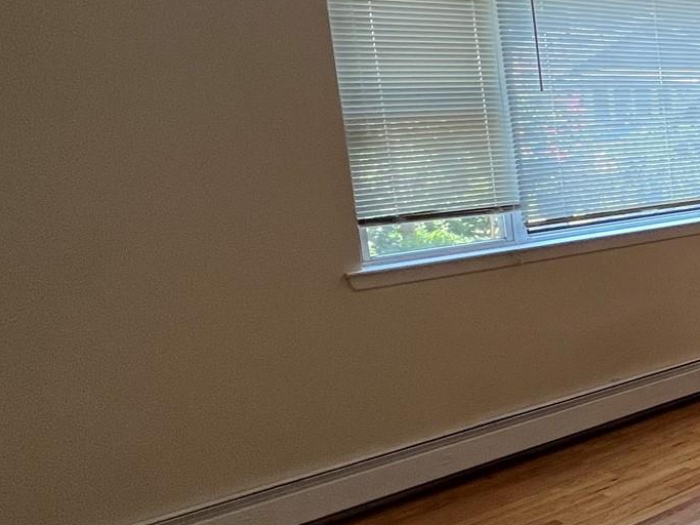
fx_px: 789
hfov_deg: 30.1
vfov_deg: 36.7
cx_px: 1023
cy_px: 207
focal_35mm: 39
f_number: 1.8
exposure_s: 1/120
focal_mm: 1.57
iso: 125
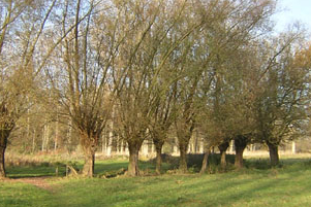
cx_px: 161
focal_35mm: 56
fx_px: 484
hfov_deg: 35.6
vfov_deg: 24.2
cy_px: 98
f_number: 2.6
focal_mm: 4.7
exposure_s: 1/296
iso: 100
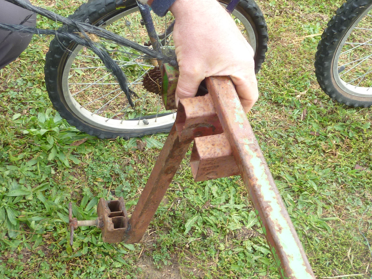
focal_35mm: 51
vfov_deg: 28.6
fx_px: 548
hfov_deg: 37.5
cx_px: 186
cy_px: 140
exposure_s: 1/60
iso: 80
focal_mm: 4.7
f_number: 3.4
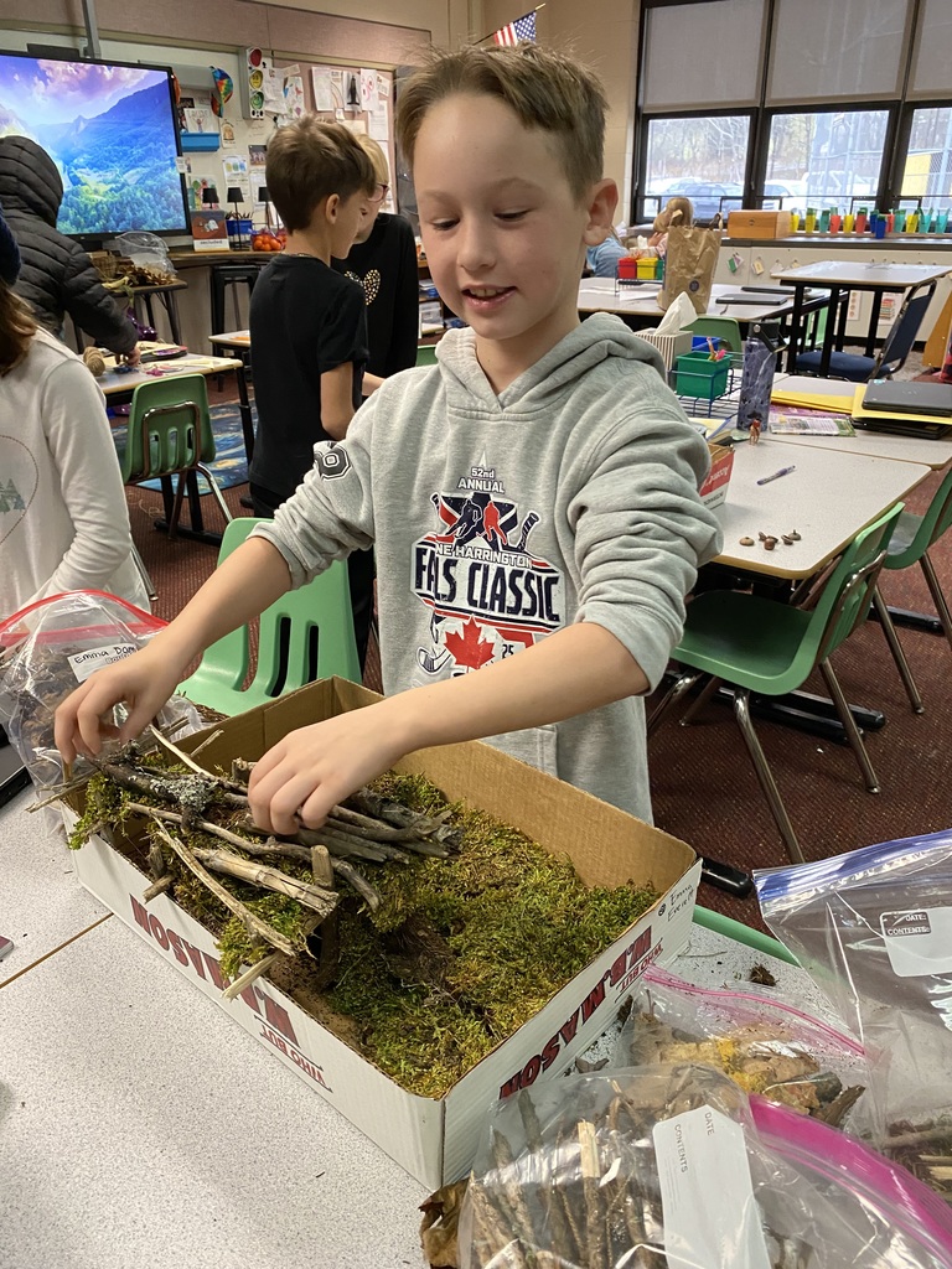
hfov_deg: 53.1
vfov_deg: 67.3
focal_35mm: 26
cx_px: 476
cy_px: 634
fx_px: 953
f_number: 1.8
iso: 400
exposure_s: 1/60
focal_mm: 4.25
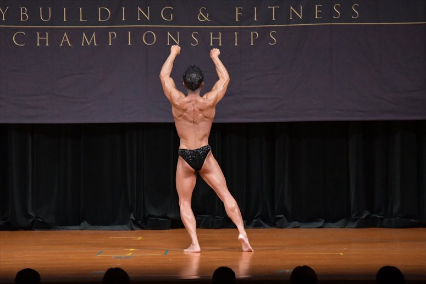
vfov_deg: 6.8
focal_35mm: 202
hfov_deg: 10.2
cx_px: 213
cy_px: 142
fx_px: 2389
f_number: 5.6
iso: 5000
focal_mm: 135
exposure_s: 1/400
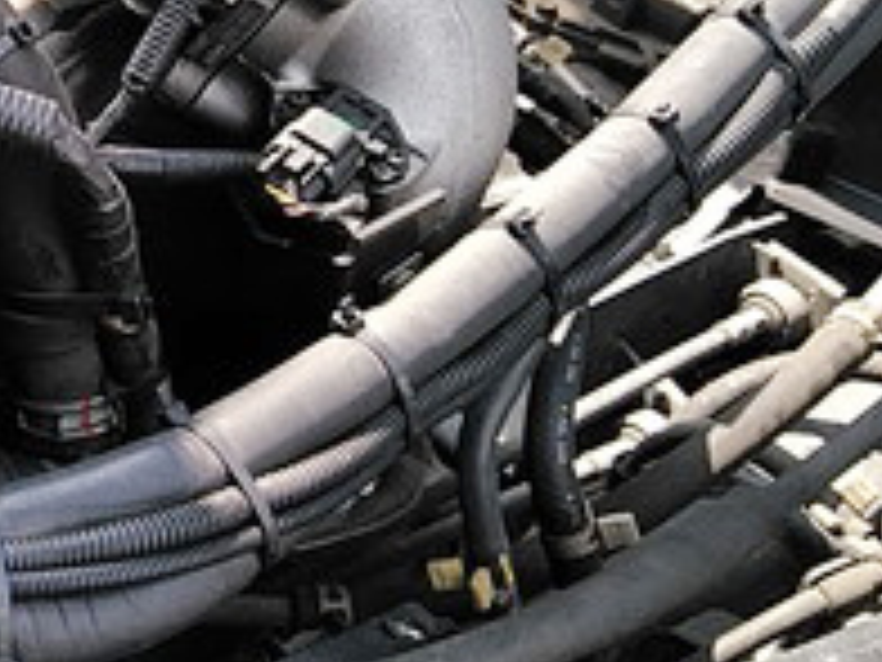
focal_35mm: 88
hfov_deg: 19.6
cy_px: 32
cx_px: -405
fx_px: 2242
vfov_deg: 16.5
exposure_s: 1/190
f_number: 2.2
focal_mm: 3.46
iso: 60
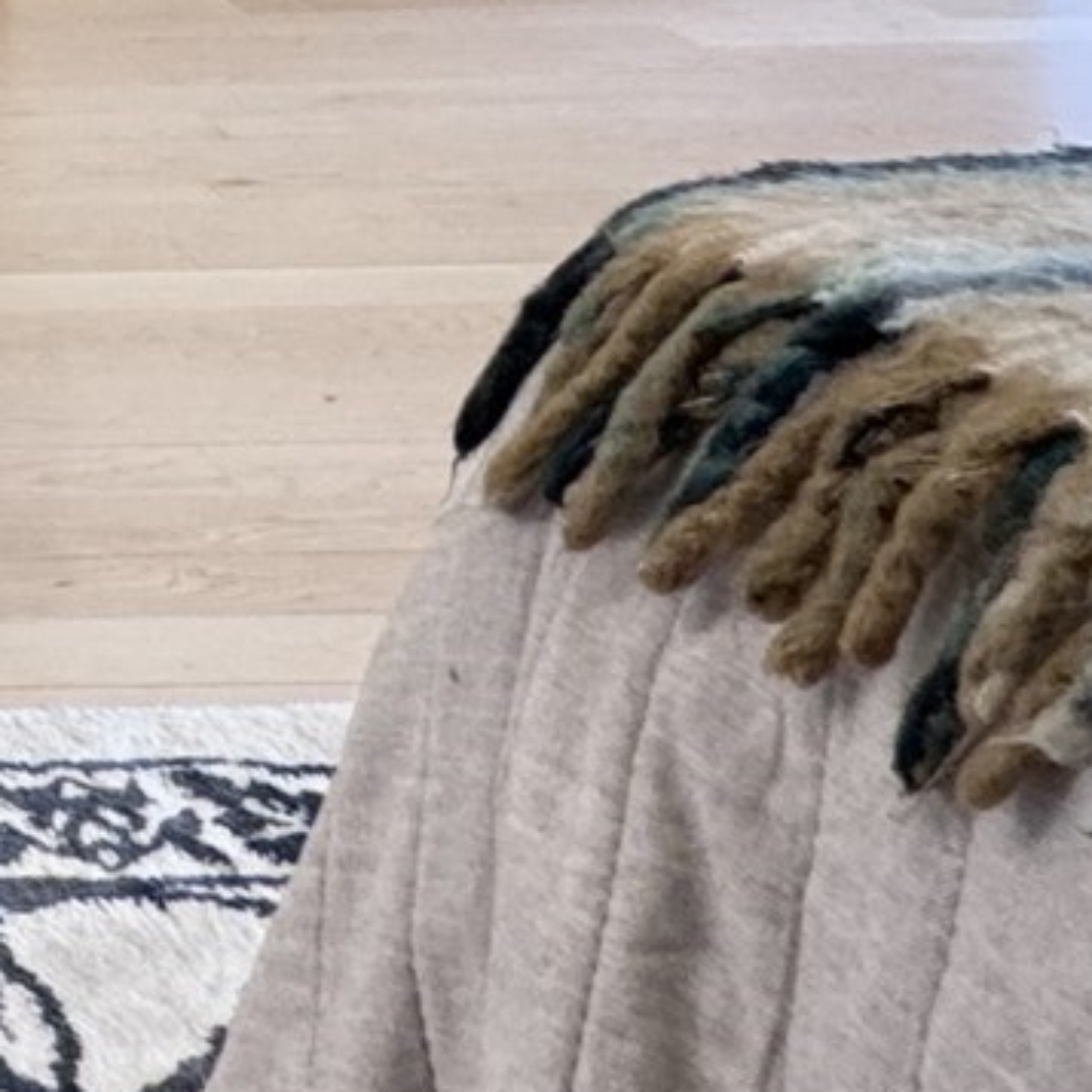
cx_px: -881
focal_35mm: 71
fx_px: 2534
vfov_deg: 19.4
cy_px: -771
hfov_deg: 18.7
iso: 200
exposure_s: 1/60
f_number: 2.2
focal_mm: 2.22
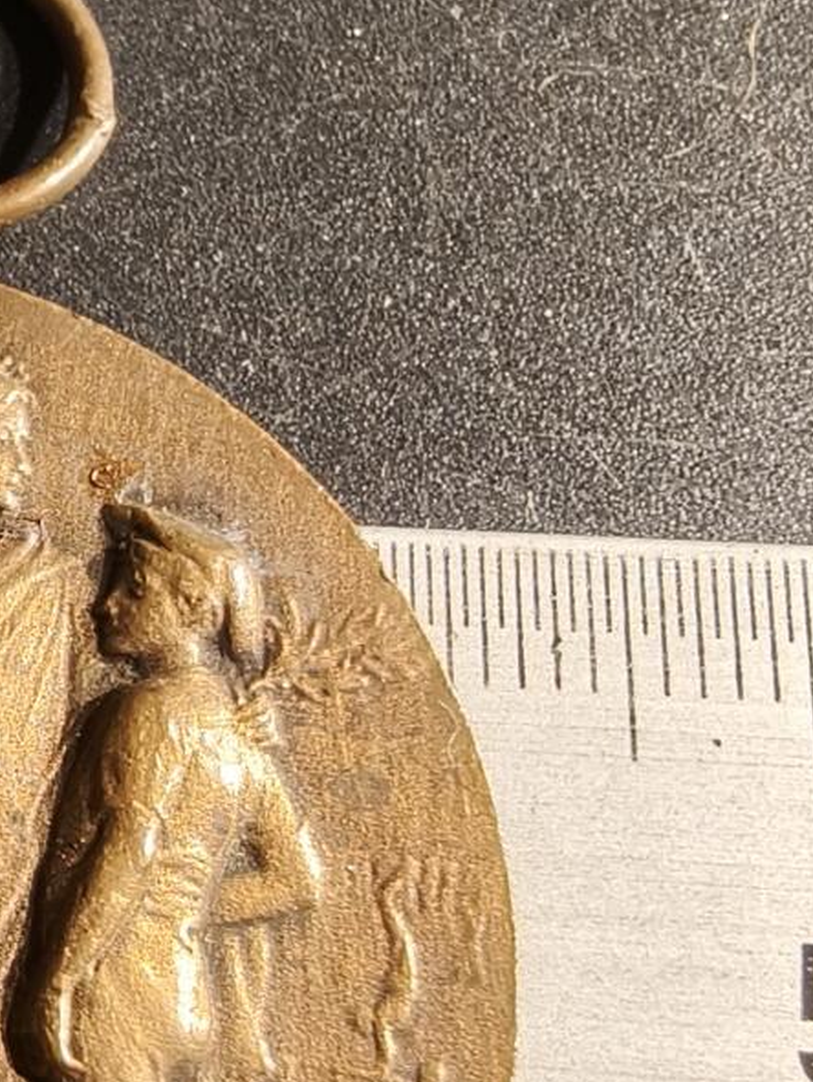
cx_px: -7
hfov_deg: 20.3
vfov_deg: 25.5
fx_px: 2190
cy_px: 1230
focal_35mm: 70
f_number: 2
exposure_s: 1/67.9
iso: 160
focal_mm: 2.32
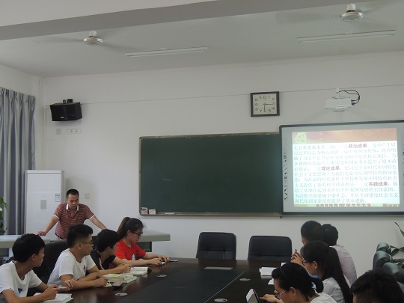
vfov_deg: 33.6
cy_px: 152
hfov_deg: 43.9
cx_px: 202
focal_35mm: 43
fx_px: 502
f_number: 3.4
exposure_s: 1/50
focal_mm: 7.6
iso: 360
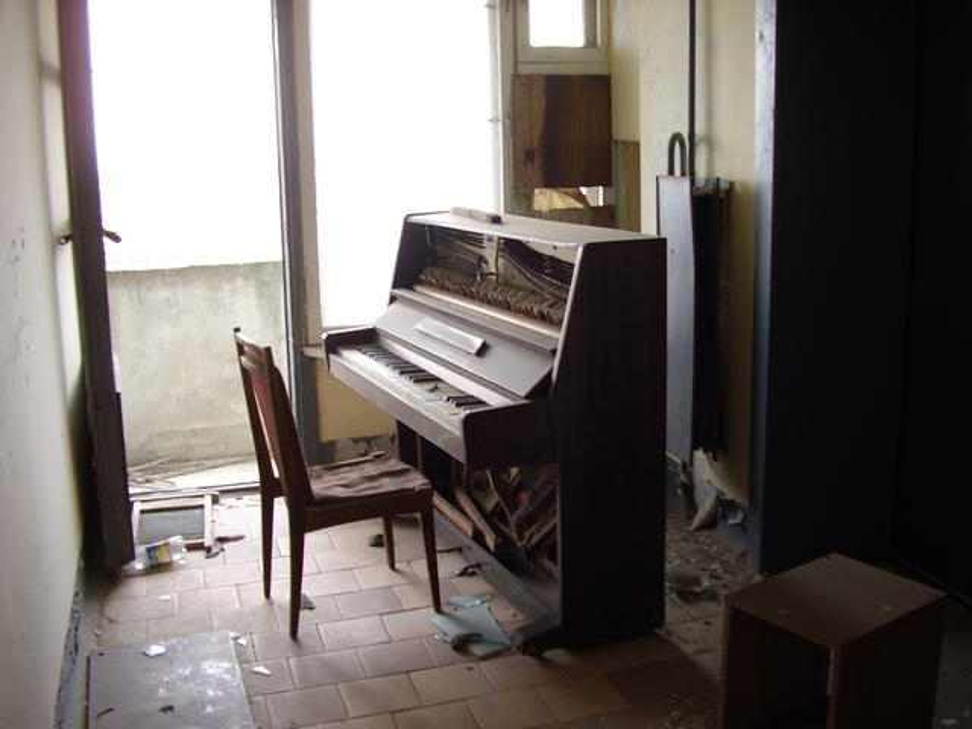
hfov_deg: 60.0
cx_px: 486
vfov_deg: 46.8
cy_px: 364
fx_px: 842
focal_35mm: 30
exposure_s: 1/5
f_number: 2.9
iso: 100
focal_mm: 5.8
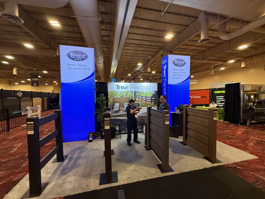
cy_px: 100
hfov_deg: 102.1
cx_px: 132
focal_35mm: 14
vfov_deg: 85.7
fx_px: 107
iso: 320
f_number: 2.2
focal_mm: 2.22
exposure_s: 1/60
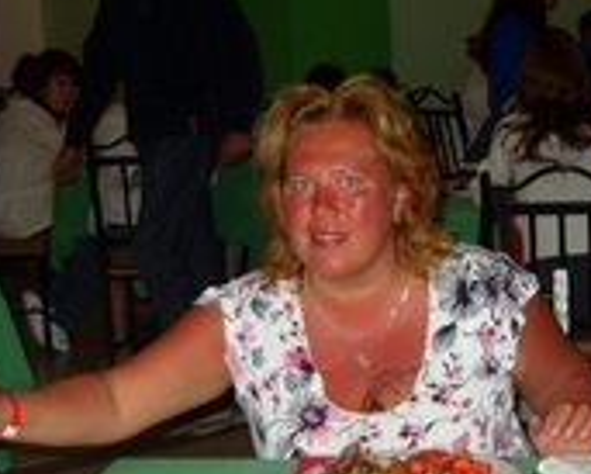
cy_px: 249
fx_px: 1575
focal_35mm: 90
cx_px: 363
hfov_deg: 21.2
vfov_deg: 17.1
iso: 127
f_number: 2.8
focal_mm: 7.4
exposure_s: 1/30
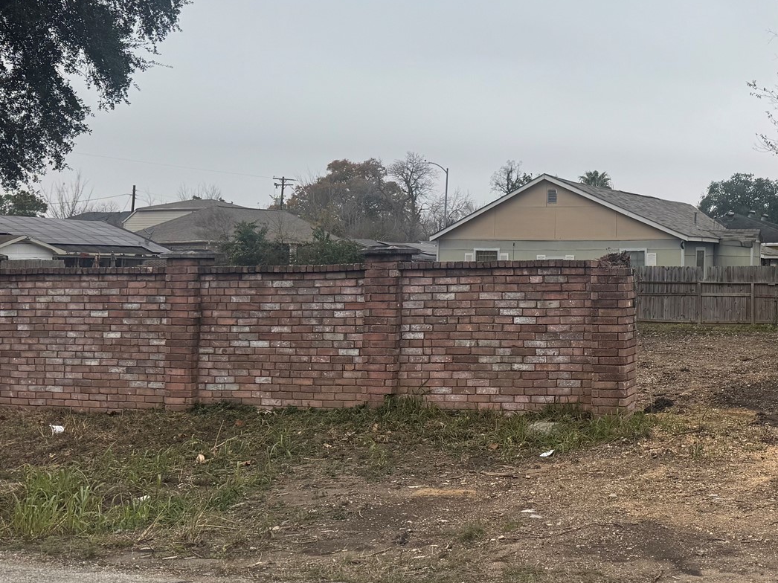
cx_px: 750
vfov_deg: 30.7
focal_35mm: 47
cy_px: 205
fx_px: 1056
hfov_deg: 36.9
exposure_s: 1/1721
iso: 80
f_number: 1.78
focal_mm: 6.76
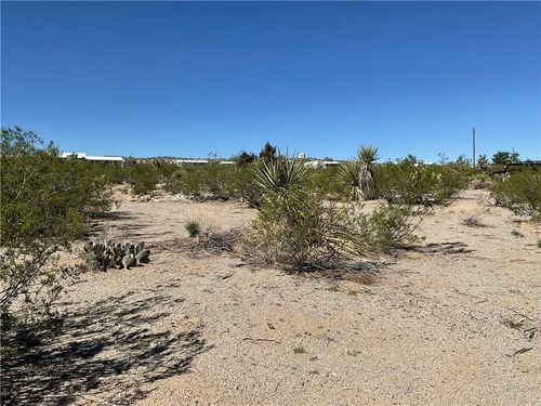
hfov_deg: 61.7
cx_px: 270
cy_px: 203
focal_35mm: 29
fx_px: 453
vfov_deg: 48.2
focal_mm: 3
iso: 16
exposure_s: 1/3125
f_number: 1.8
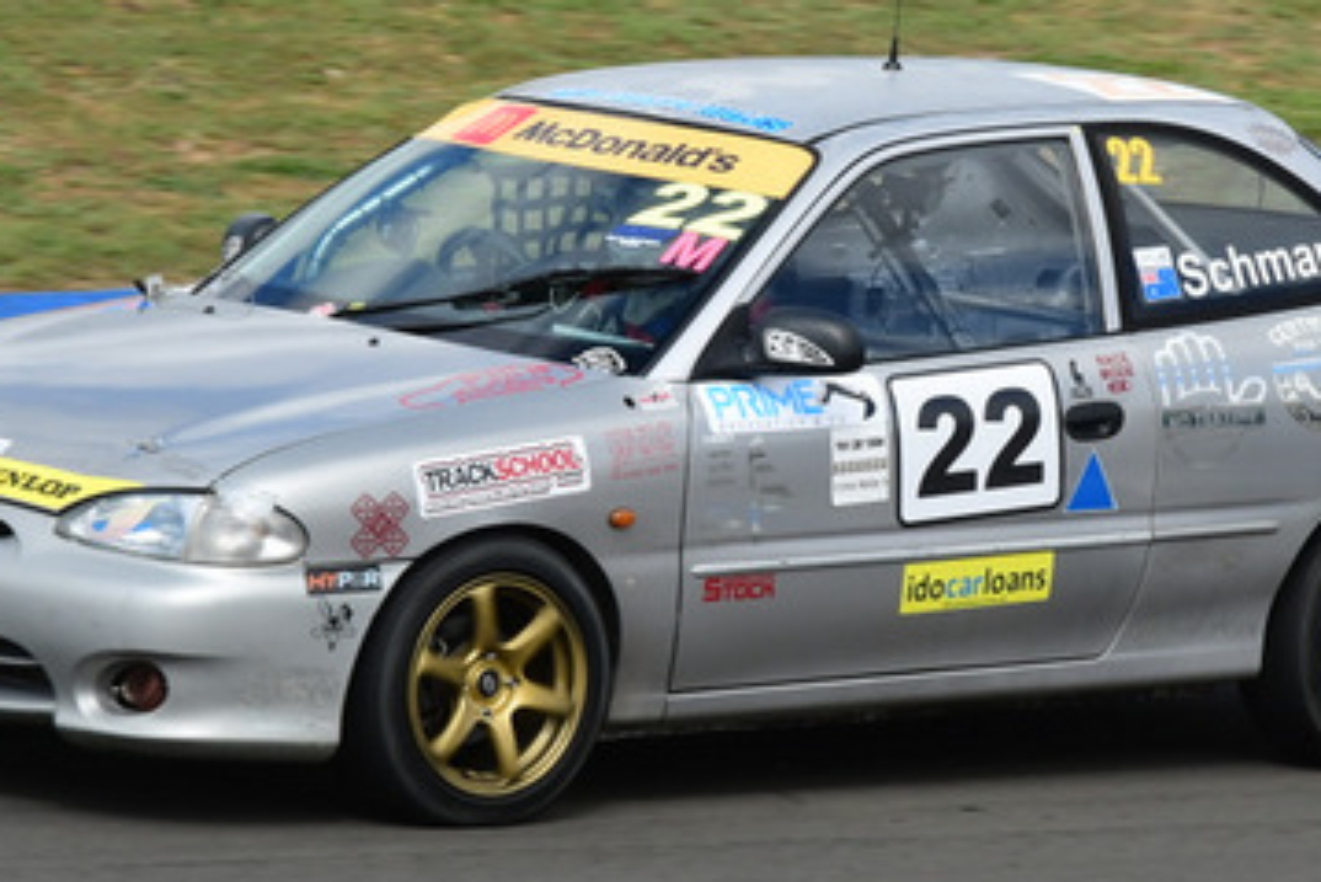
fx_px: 9838
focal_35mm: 268
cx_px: 742
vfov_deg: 5.1
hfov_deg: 7.7
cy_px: 240
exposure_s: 1/400
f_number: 11
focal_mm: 80
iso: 400
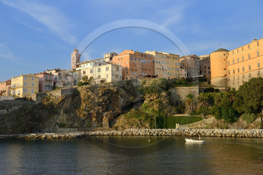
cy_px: 88
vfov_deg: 30.5
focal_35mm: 44
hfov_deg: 44.5
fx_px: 321
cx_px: 132
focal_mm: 44
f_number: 9
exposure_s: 1/200
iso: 200
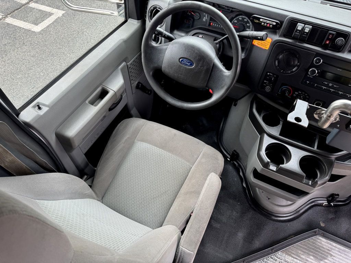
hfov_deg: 71.6
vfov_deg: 56.8
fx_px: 243
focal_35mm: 24
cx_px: 176
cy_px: 132
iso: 64
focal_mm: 6.76
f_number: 1.78
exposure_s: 1/131
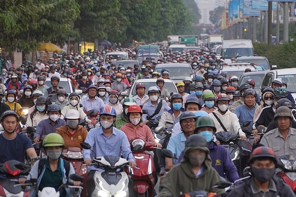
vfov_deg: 8.7
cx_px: 148
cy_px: 98
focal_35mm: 158
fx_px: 1295
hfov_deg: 13.0
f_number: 4
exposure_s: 1/200
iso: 800
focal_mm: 105
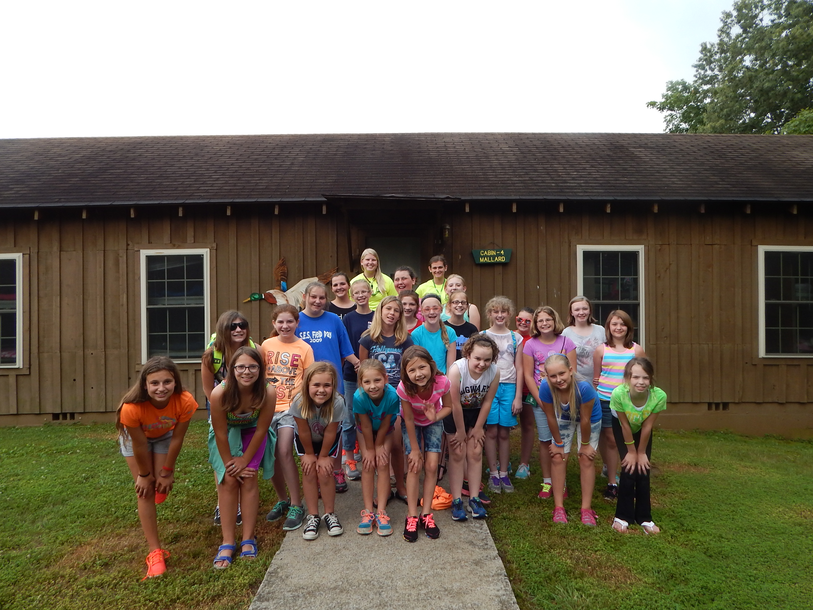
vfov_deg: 58.9
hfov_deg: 73.9
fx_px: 540
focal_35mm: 23
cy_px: 305
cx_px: 406
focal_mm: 4
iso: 125
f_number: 3
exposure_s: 1/200
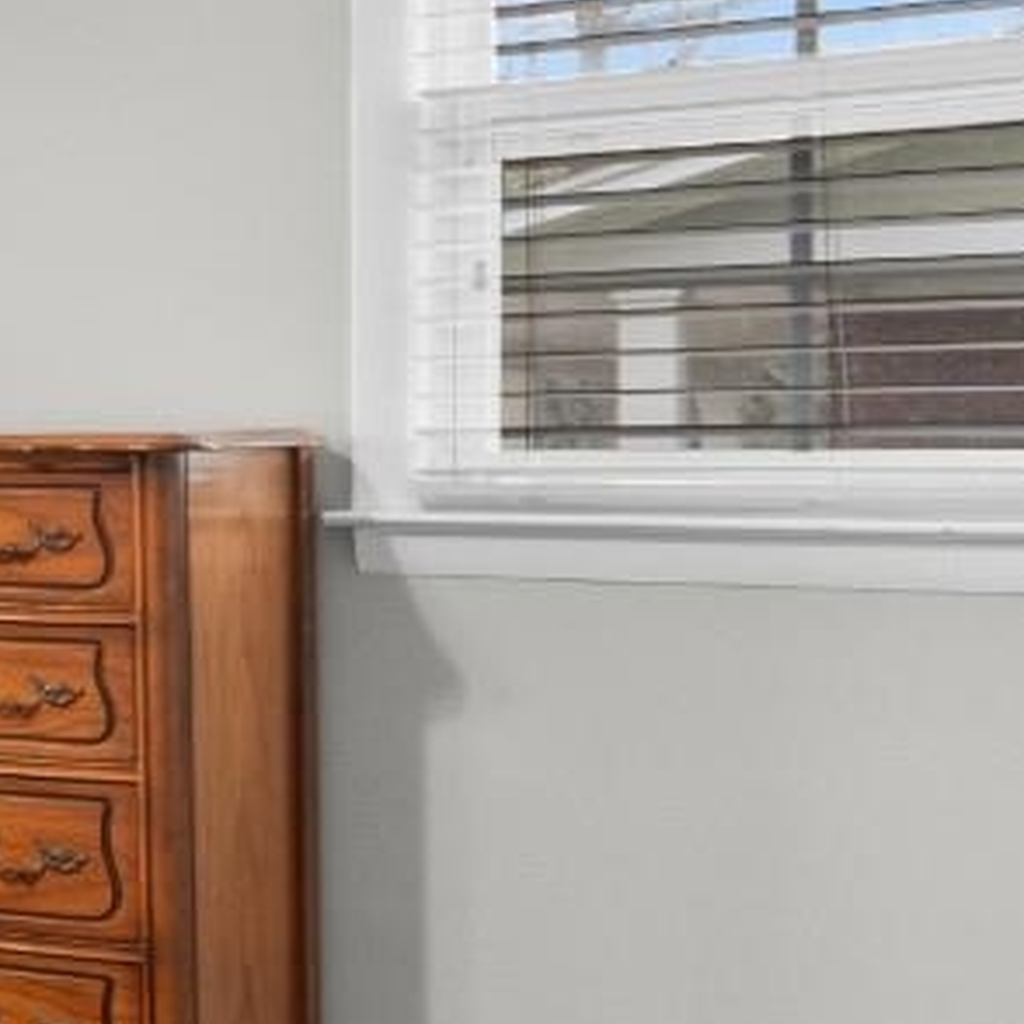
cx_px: -1313
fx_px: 2510
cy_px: 421
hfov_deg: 15.3
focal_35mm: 75
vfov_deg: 23.0
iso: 100
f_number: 4.8
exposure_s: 1/1.25
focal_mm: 11
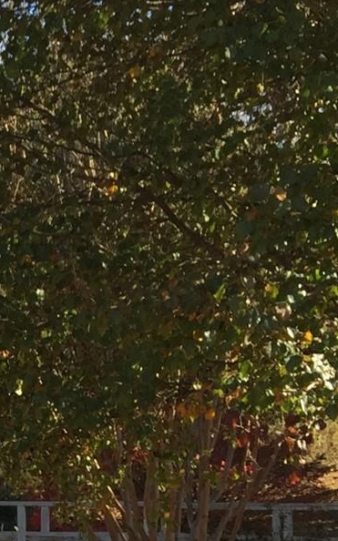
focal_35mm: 106
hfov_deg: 10.5
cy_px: 551
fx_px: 1563
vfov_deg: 19.1
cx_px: -493
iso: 32
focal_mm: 4.15
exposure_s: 1/444
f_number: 2.2
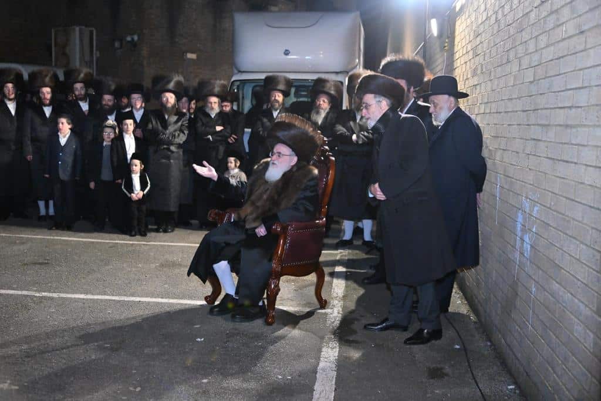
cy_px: 200
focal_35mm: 40
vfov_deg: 33.4
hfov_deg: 48.5
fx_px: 668
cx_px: 300
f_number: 4
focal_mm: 40
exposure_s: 1/160
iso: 2000
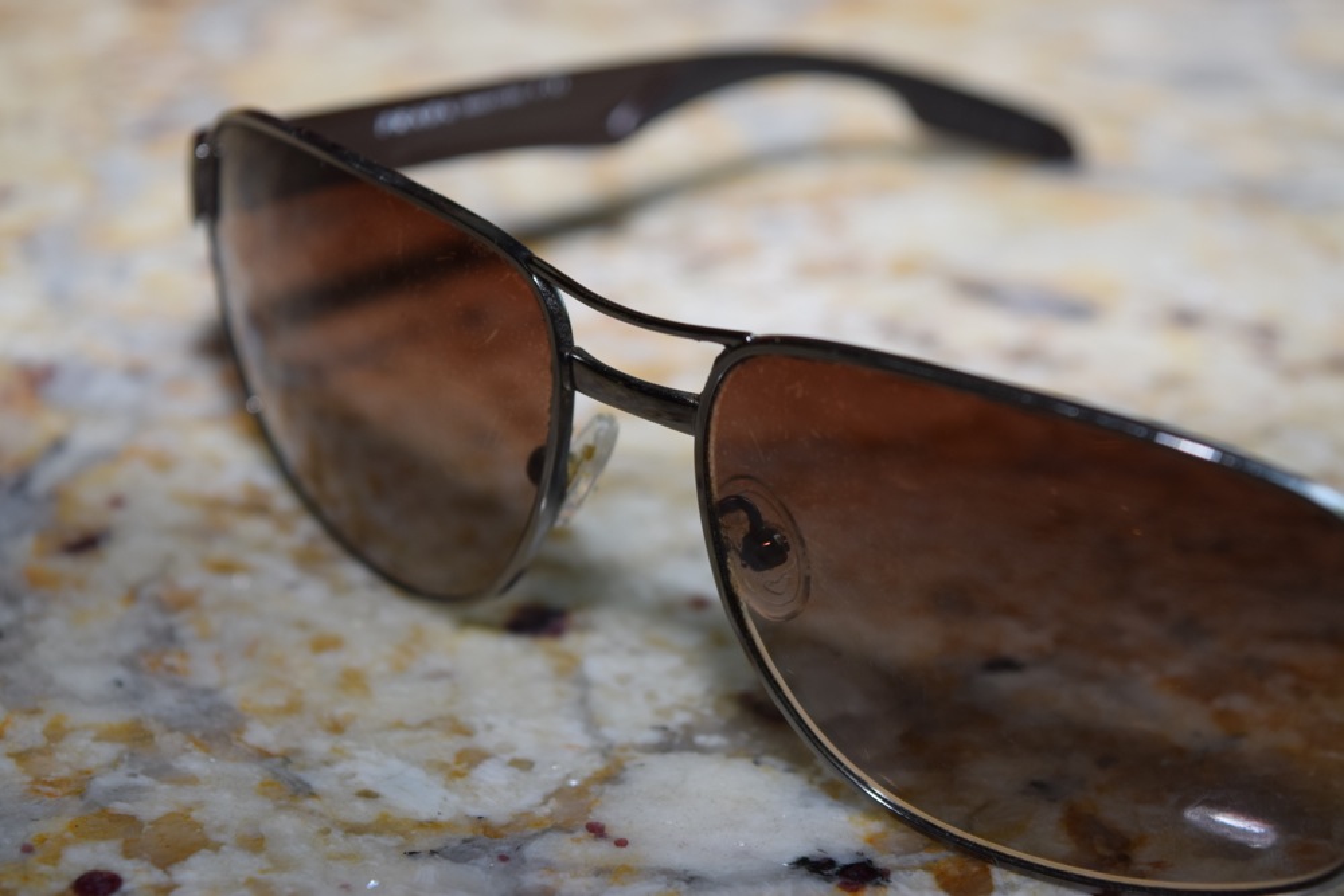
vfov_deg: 16.6
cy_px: 448
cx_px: 672
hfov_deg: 24.6
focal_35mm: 82
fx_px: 3080
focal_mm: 55
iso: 280
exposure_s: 1/80
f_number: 5.6
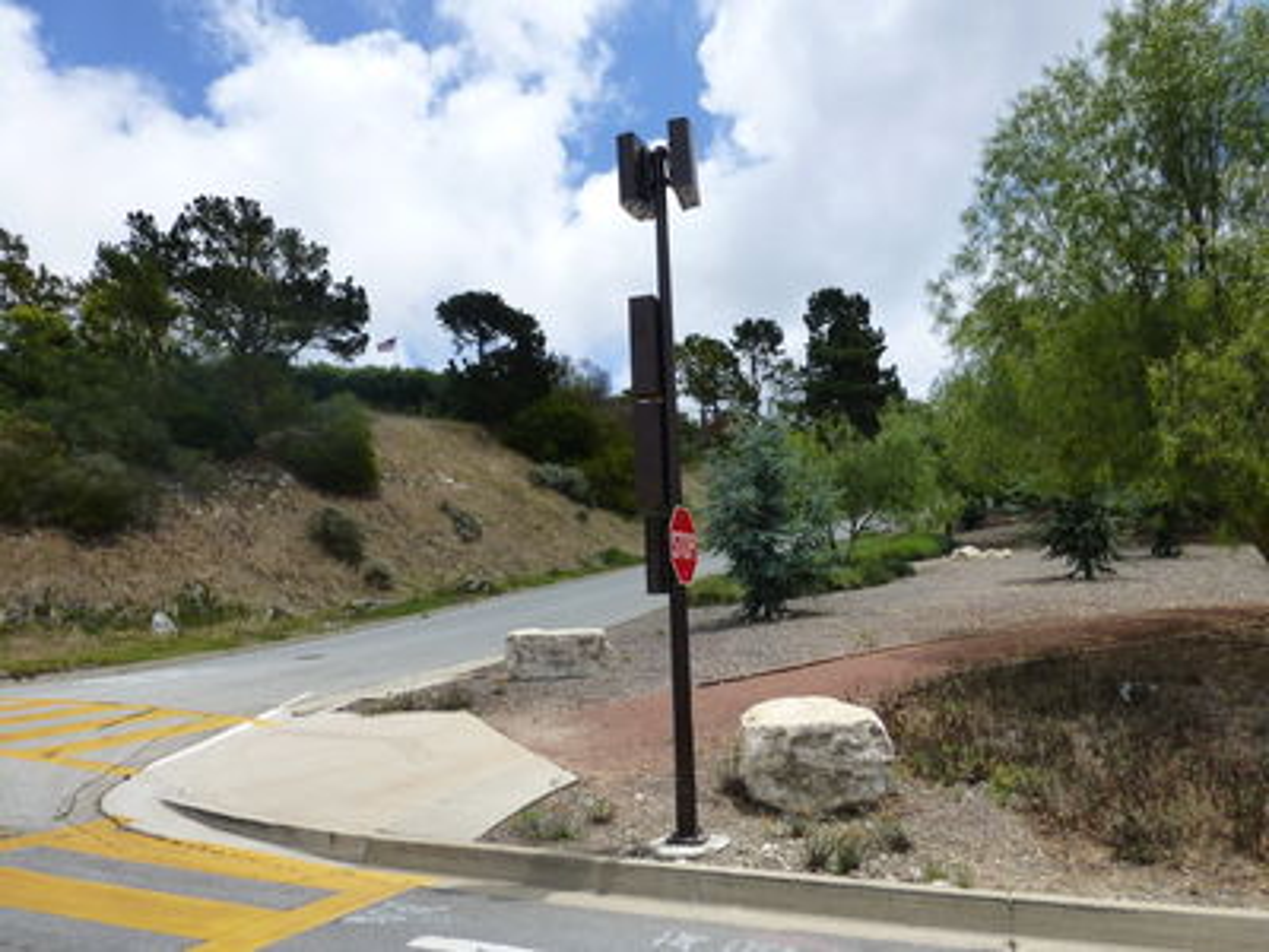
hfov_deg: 71.6
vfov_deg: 56.8
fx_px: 880
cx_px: 634
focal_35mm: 24
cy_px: 476
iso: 160
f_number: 4
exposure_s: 1/1300
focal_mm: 4.3
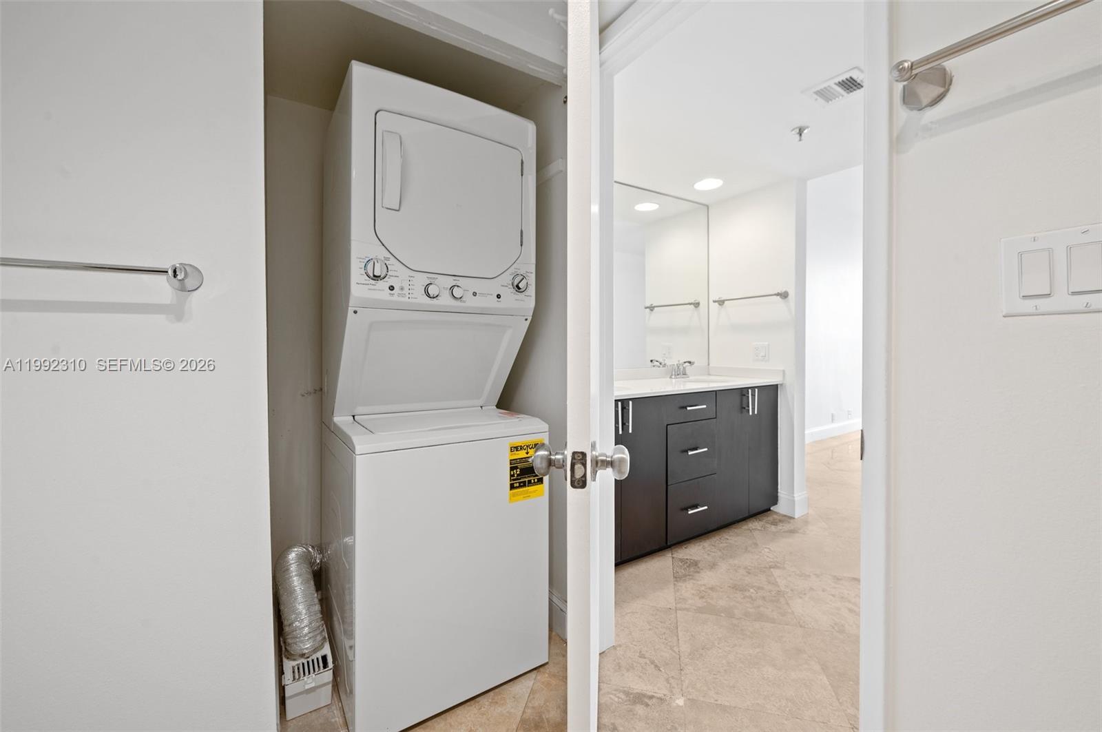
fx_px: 428
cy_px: 366
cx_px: 551
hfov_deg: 104.3
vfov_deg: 81.1
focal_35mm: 14
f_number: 8
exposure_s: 1/2.5
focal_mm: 14
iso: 200
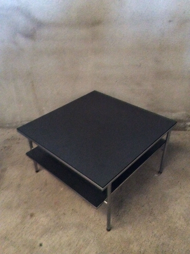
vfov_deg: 56.9
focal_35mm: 32
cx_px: 95
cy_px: 127
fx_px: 235
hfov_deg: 44.1
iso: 800
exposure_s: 1/17
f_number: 2.4
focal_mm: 3.3
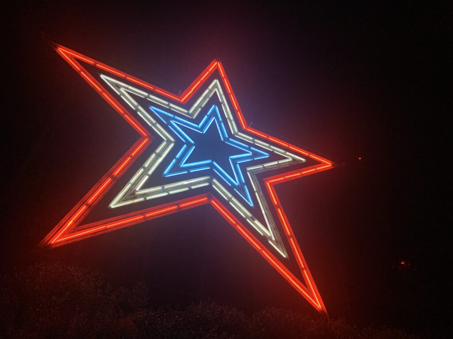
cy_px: 170
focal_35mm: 26
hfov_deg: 67.3
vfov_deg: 53.1
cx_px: 226
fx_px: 340
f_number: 1.8
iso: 320
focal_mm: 4.25
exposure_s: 1/60
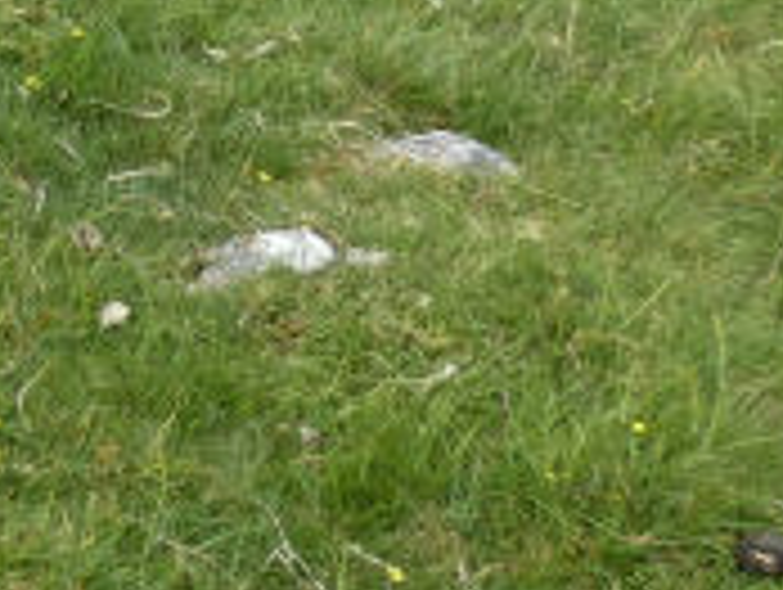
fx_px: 2333
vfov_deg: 13.7
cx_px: -702
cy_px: -252
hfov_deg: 15.7
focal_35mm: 103
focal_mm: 3.6
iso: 80
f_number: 2.8
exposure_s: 1/640
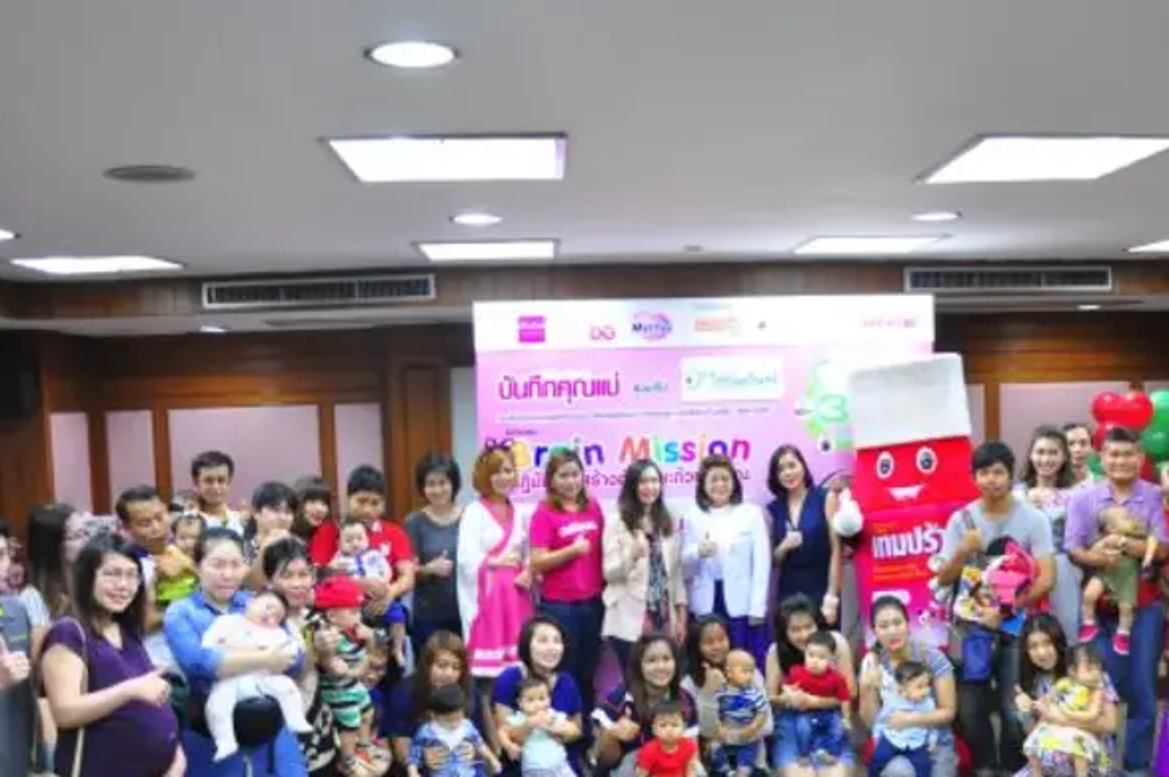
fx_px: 1168
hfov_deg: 52.9
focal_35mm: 36
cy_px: 486
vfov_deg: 36.6
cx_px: 685
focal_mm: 18
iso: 1000
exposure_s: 1/30
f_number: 3.5
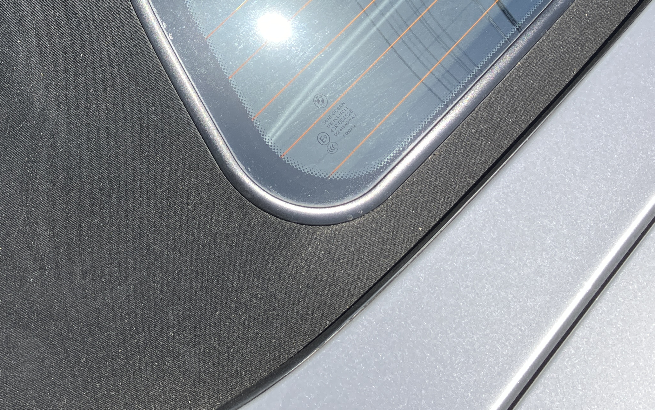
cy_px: -62
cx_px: 73
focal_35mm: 58
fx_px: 1035
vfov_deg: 21.1
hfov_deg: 33.4
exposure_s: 1/674
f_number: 1.8
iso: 32
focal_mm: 3.99
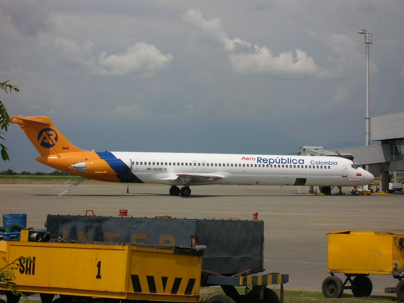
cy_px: 152
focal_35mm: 102
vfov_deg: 14.5
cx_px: 202
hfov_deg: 19.3
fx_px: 1190
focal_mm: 17.1
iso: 50
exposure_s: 1/344
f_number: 8.2
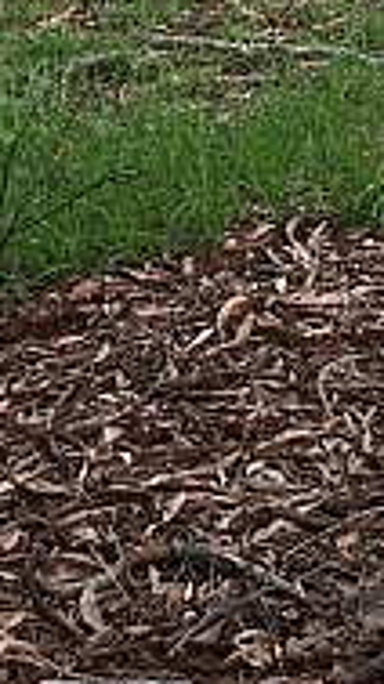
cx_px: -7
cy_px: -177
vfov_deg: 15.4
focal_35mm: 134
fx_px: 2431
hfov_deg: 9.0
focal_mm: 4.15
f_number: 2.2
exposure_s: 1/441
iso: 32
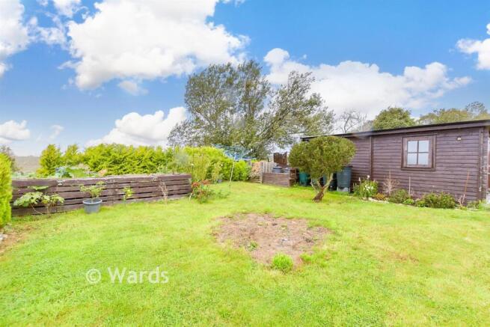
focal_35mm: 15
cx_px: 245
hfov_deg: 100.4
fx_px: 204
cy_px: 164
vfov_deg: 77.4
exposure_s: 1/100
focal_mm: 10
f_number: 6.3
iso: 160
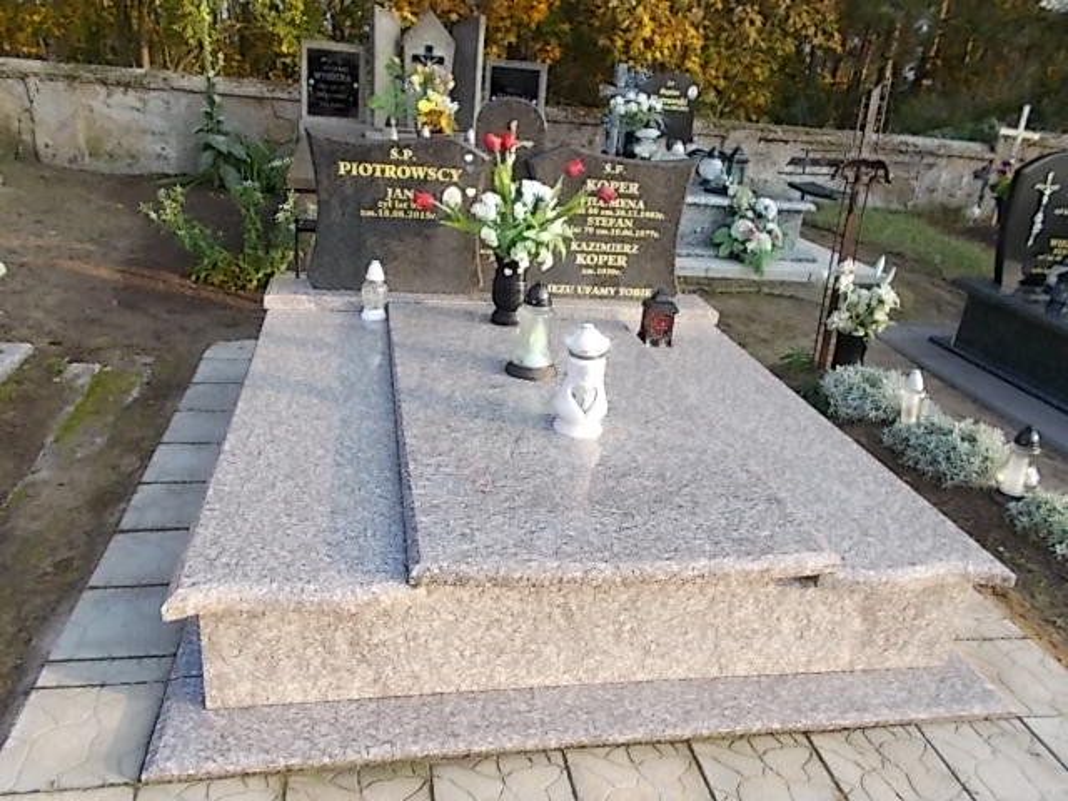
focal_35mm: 26
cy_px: 400
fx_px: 802
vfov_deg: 53.1
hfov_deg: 67.3
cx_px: 534
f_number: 3.2
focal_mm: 4.6
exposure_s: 1/160
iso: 80
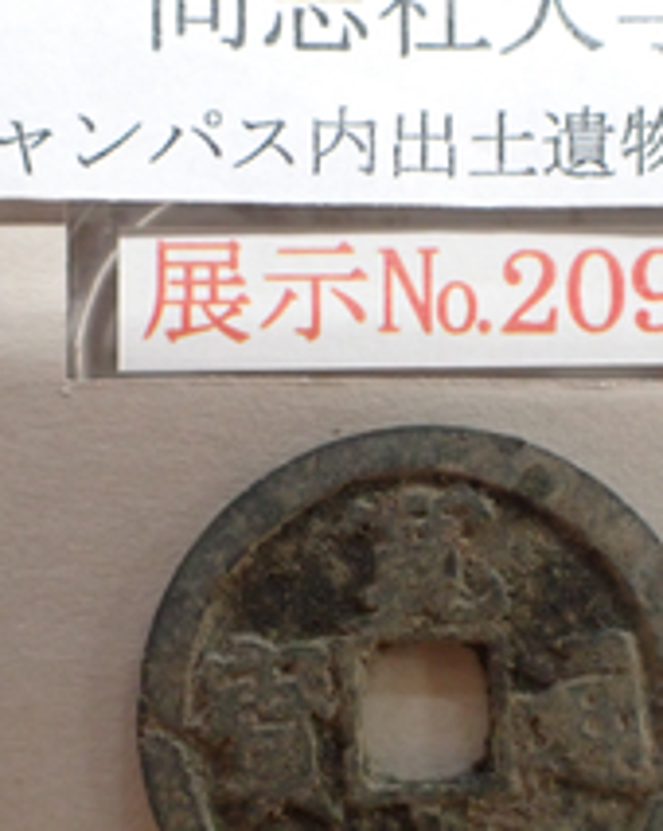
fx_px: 1351
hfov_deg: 27.5
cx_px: 417
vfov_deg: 34.1
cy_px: 495
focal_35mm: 55
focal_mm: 5.4
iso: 800
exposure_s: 1/125
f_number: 2.3
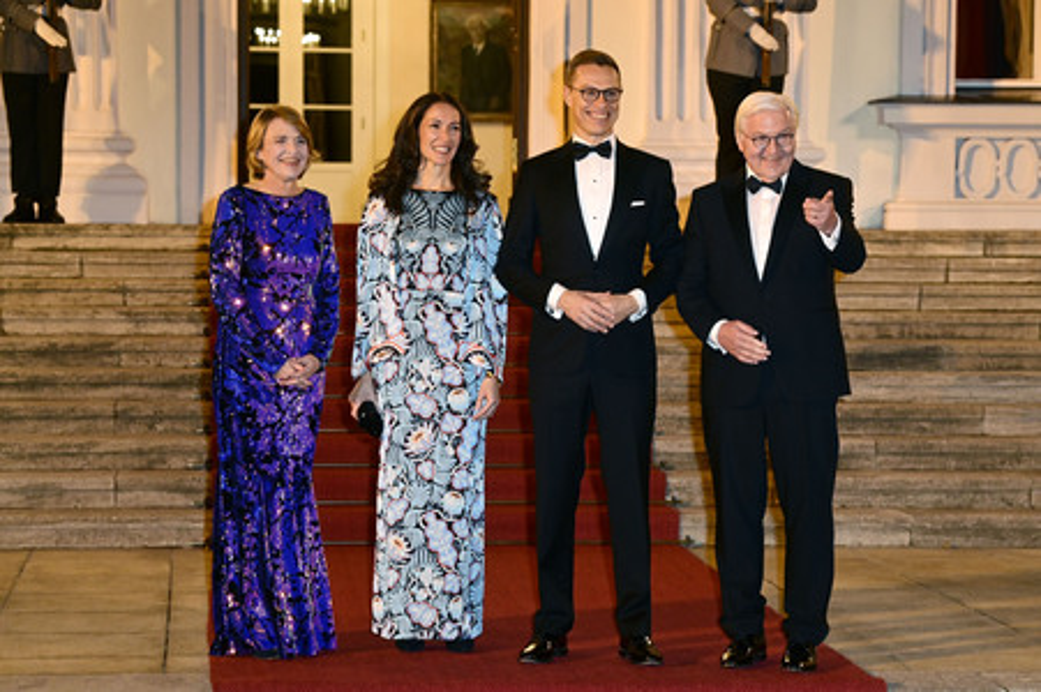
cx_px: 520
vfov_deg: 13.9
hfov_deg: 20.8
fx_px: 2832
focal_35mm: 98
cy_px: 346
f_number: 5.6
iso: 3200
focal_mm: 98
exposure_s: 1/100
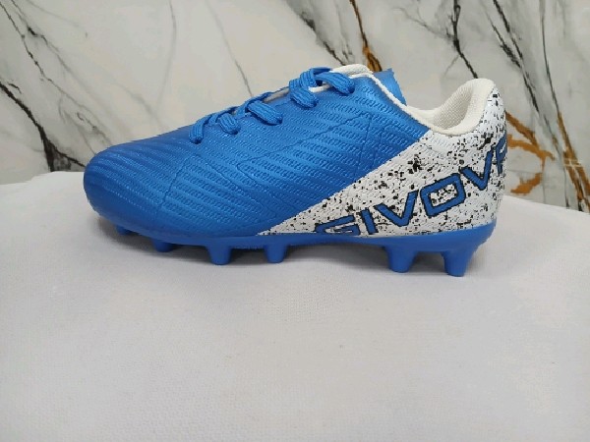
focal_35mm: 26
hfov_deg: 67.3
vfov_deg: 53.1
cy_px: 221
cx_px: 295
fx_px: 443
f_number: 1.8
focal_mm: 3.98
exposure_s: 1/40.2
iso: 250
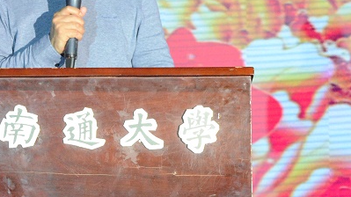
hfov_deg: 12.1
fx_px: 1656
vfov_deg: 6.8
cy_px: 98
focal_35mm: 178
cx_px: 108
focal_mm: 50
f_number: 10
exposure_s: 1/640
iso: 6400
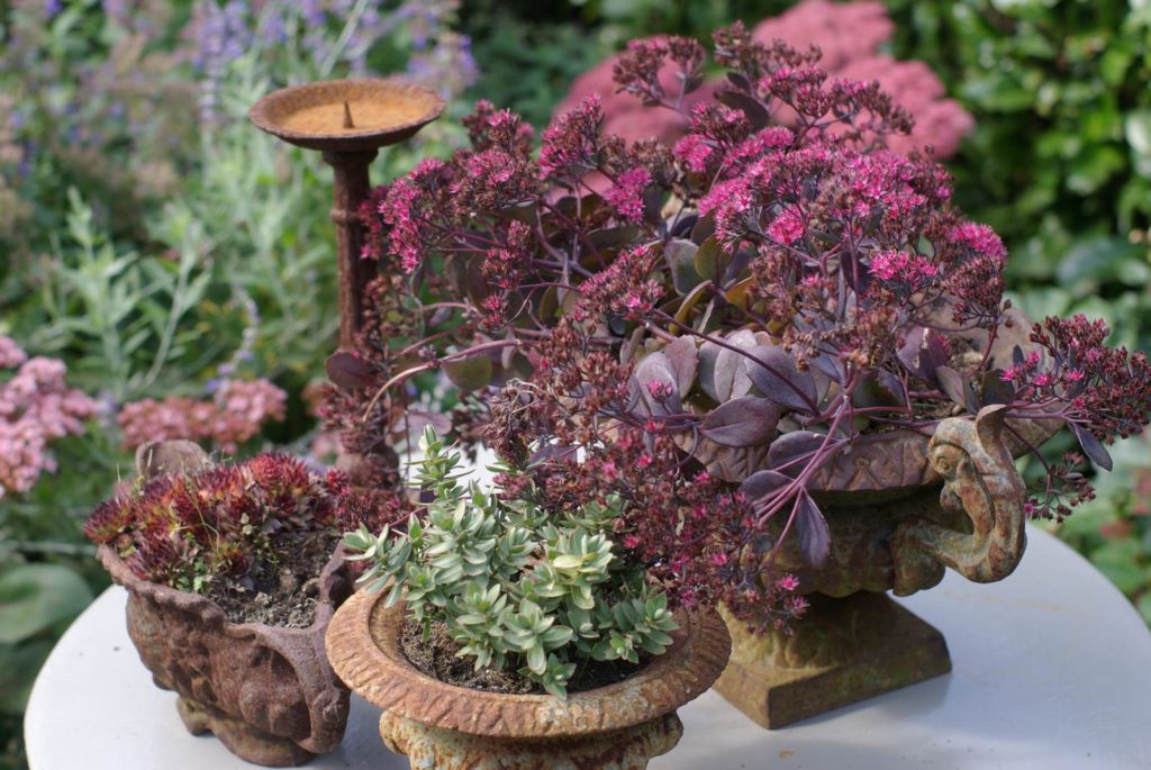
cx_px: 576
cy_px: 385
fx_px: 2400
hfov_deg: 27.0
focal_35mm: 75
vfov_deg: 18.2
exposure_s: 1/125
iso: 100
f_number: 4
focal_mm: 50
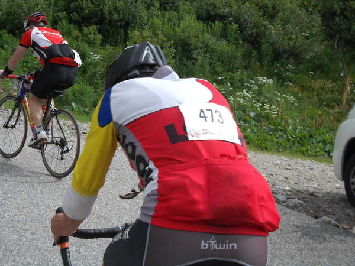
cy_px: 133
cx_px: 178
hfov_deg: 23.8
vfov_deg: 18.0
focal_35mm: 82
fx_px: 841
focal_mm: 11.6
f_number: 9.6
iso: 80
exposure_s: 1/125
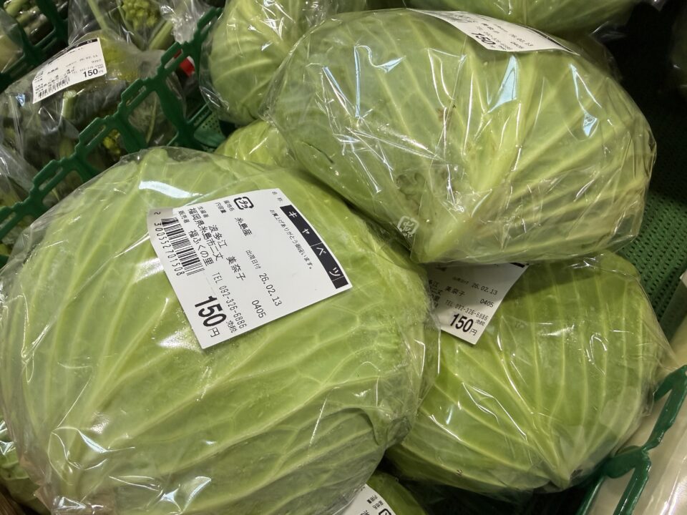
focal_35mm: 24
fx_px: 476
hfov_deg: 71.6
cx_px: 344
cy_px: 258
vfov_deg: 56.8
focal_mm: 2.22
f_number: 2.2
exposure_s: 1/120
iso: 200
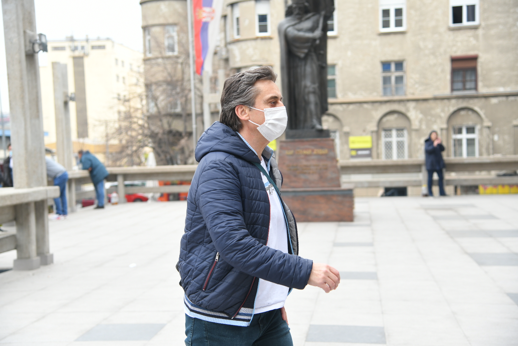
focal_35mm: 58
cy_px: 173
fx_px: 834
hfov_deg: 34.5
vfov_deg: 23.4
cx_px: 259
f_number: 4
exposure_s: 1/640
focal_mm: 58
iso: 400
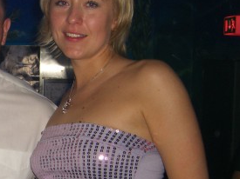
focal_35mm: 83
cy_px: 116
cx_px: -11
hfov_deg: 22.5
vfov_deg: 17.7
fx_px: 575
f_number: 2.8
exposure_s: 1/60
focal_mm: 7.9
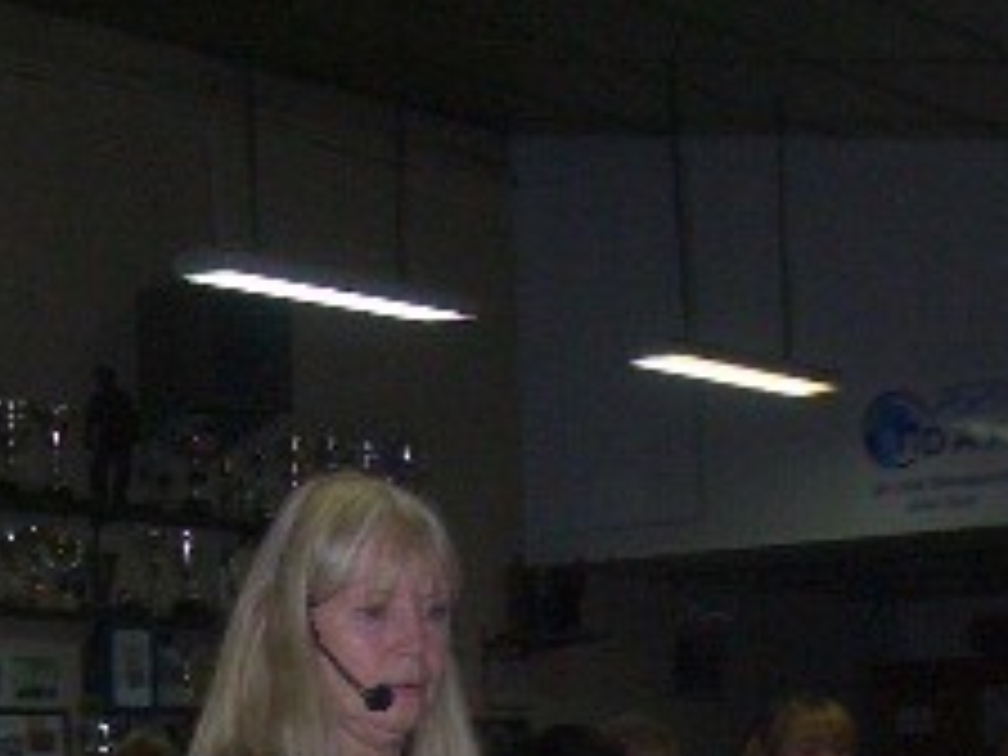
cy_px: 1030
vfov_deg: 14.1
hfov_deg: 19.3
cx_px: 122
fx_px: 2912
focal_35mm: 100
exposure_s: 1/60
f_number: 2.6
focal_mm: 5.8
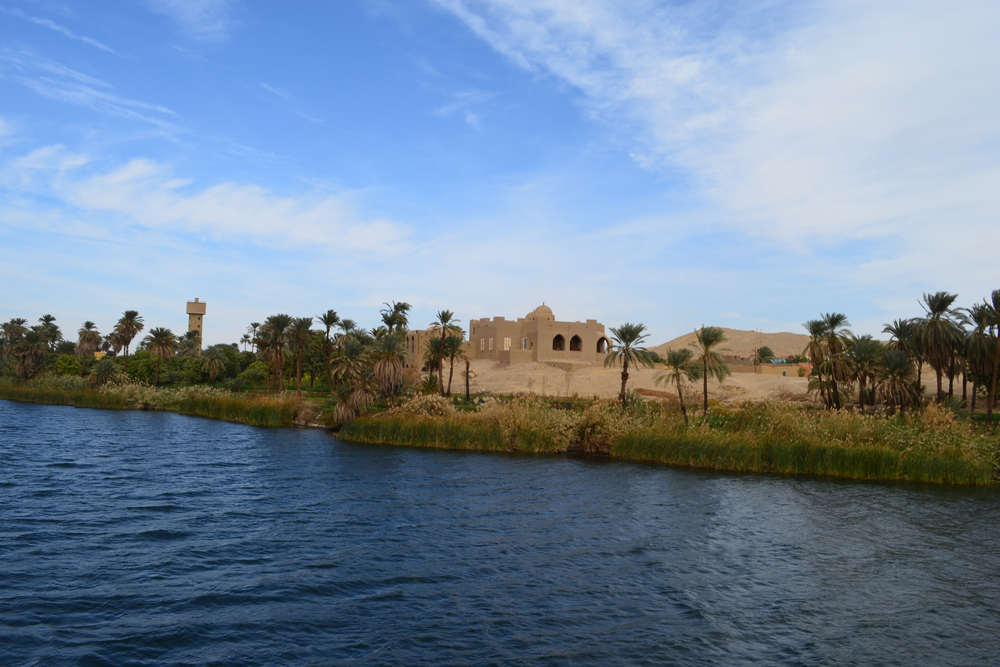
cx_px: 491
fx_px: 778
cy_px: 327
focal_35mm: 28
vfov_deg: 46.4
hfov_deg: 65.5
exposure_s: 1/160
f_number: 11
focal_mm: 18
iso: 100
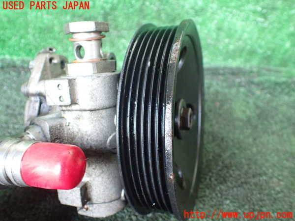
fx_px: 256
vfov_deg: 46.8
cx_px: 148
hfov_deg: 60.0
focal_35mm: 30
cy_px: 110
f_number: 2.3
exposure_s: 1/50
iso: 800
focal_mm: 5.4
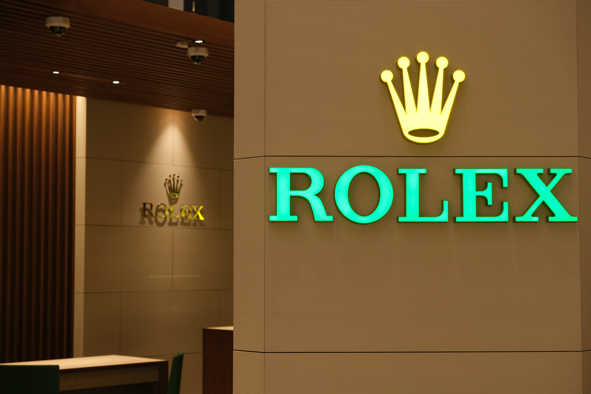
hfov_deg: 33.9
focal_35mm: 59
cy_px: 197
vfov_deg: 23.0
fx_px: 969
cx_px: 296
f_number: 3.6
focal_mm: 39
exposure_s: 1/56
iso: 400
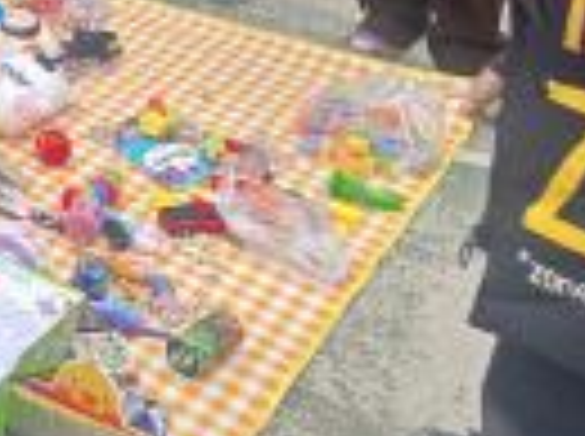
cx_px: -230
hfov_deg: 22.7
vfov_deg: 18.0
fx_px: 1248
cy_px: -193
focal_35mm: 74
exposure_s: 1/516
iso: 80
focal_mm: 6.86
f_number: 1.78
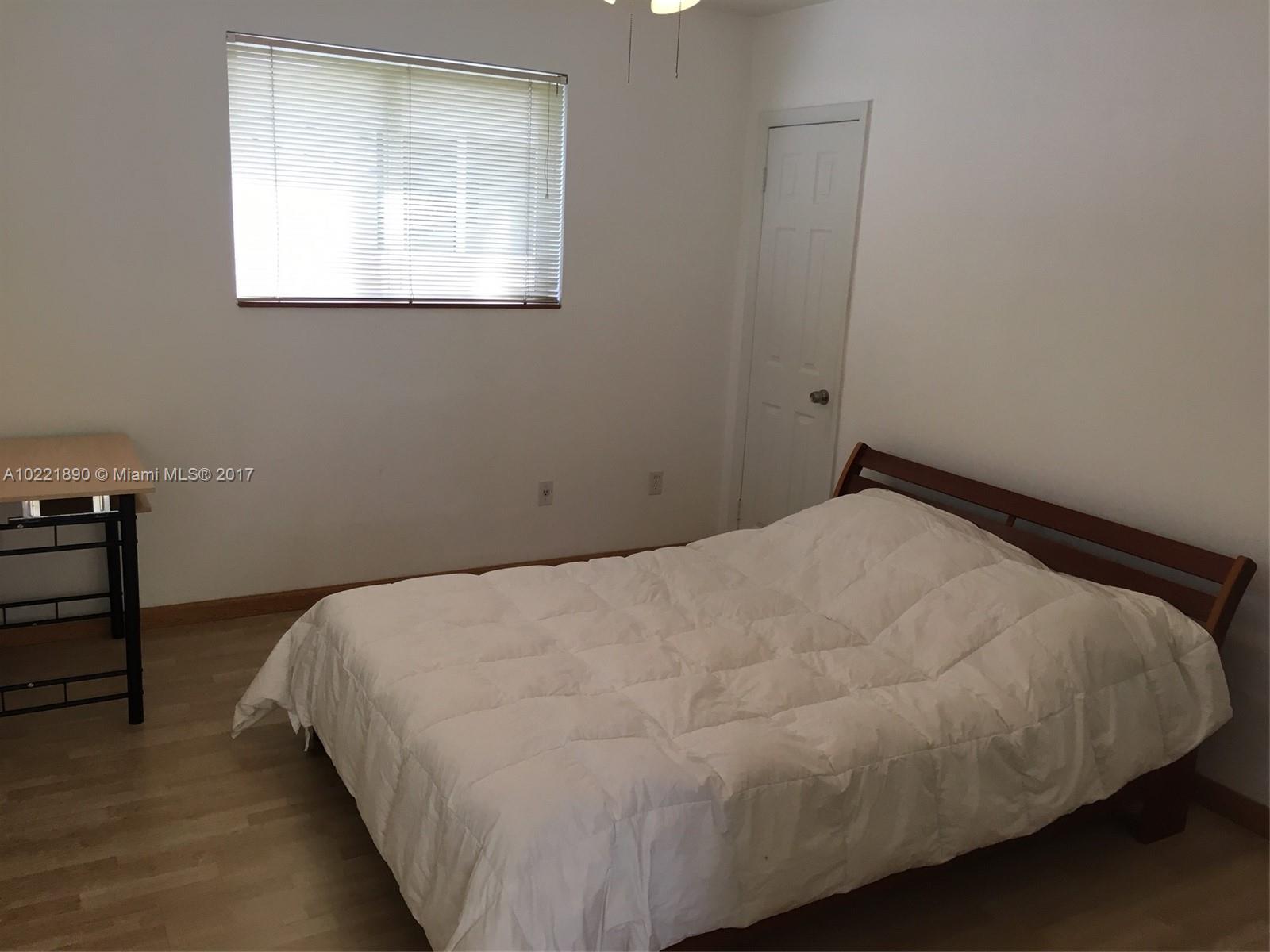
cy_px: 476
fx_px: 1064
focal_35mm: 29
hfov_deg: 61.7
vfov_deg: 48.2
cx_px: 635
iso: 25
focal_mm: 4.15
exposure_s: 1/30
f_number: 2.2
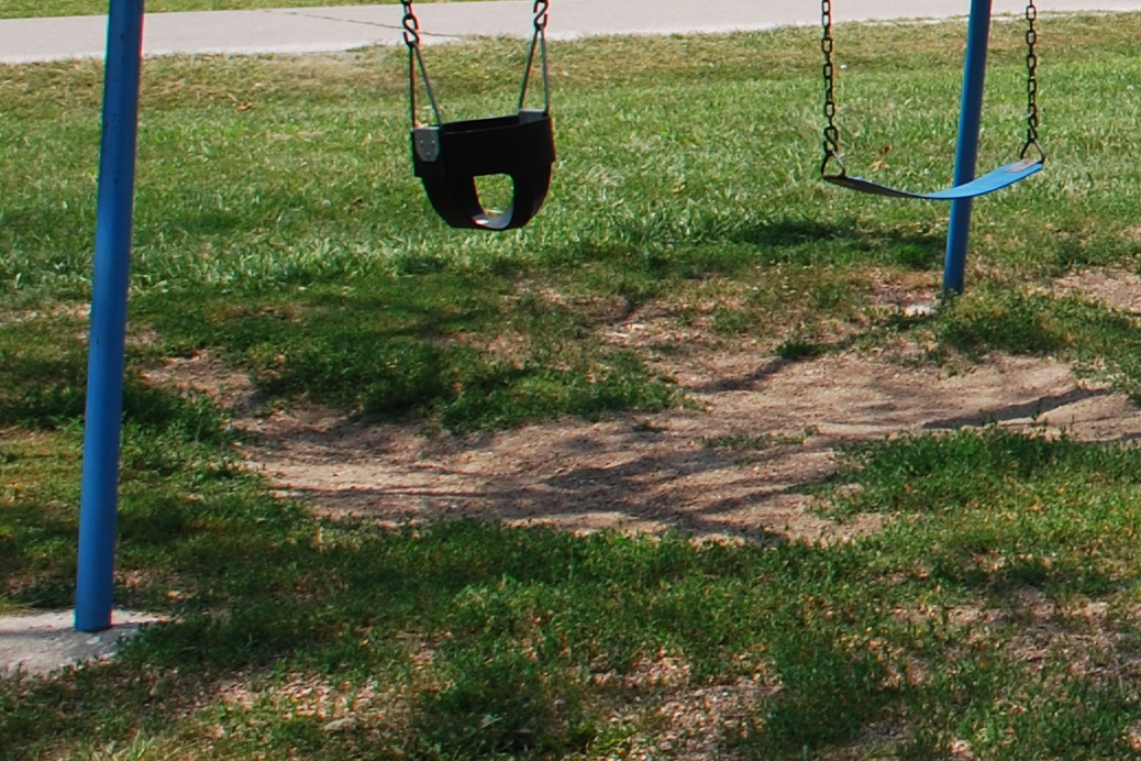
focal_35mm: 112
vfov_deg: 12.0
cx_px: 1797
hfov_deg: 16.4
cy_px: -69
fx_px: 3550
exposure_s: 1/200
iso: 100
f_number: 7.1
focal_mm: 20
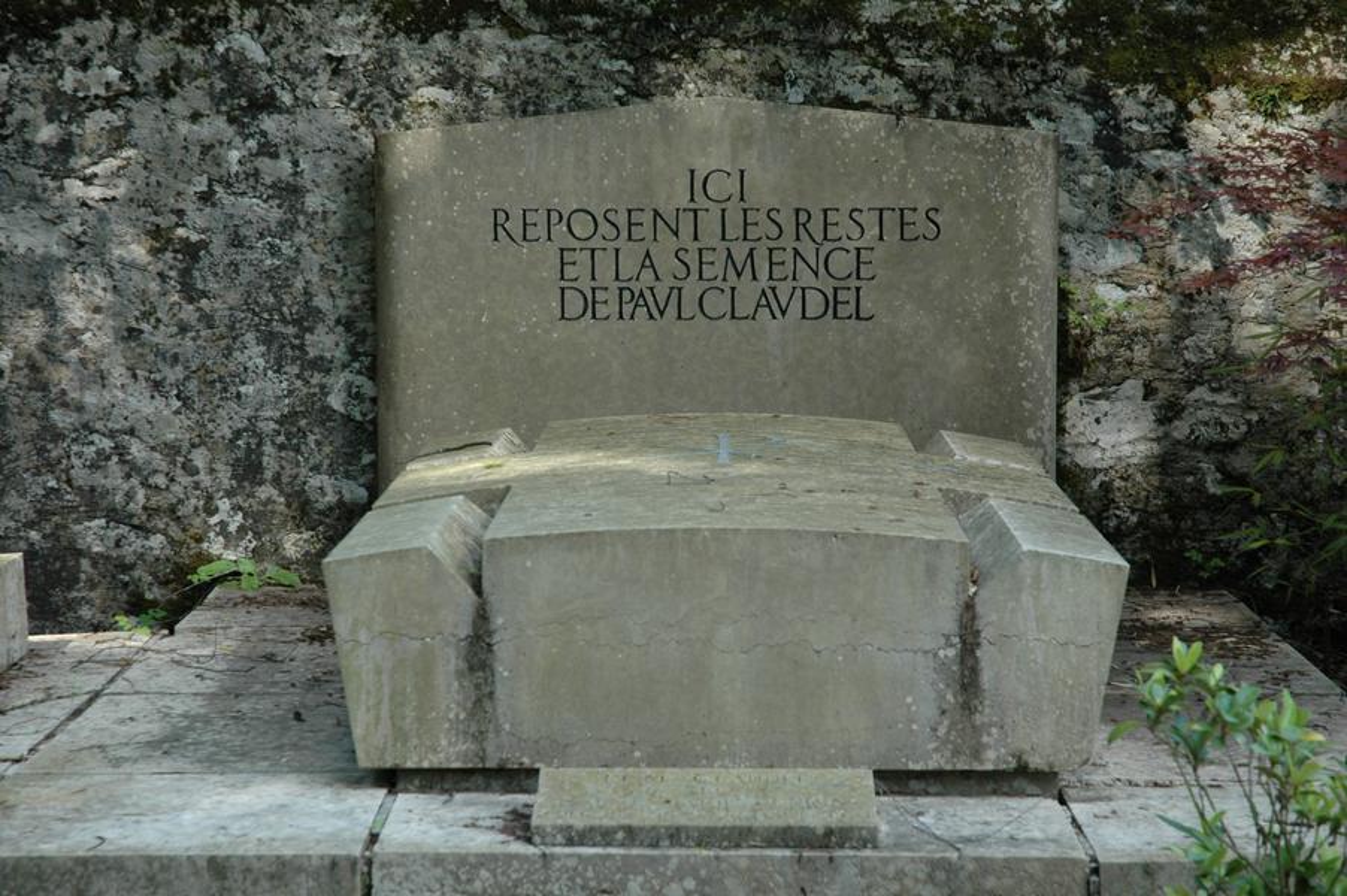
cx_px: 674
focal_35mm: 93
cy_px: 448
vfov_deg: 14.7
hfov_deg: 21.9
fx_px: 3477
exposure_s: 1/80
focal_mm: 62
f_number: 5
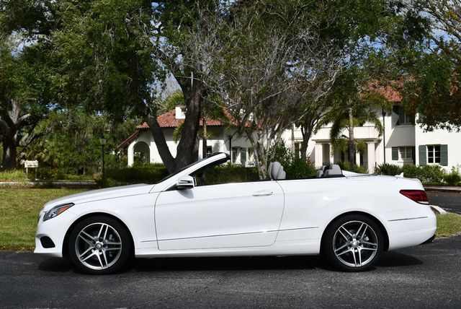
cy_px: 154
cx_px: 230
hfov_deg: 38.2
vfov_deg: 26.0
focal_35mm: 52
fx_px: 666
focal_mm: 26
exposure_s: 1/320
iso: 100
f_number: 9
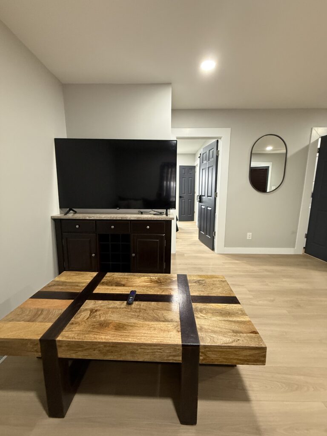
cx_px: 164
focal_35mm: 14
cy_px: 218
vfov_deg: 102.1
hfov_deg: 85.7
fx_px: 176
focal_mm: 2.22
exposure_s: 1/60
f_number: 2.2
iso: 500
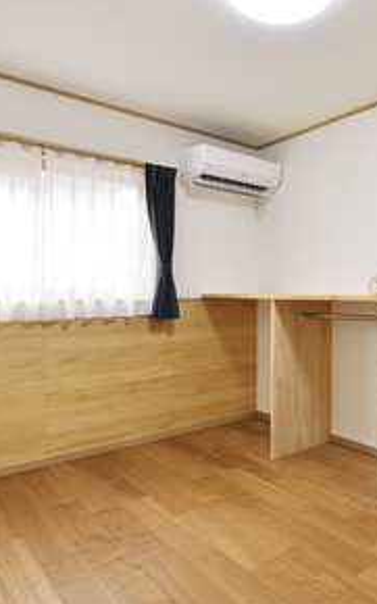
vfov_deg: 70.9
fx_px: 424
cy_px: 302
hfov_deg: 46.0
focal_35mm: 26
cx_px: 288
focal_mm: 11
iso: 200
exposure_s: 1/3
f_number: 11
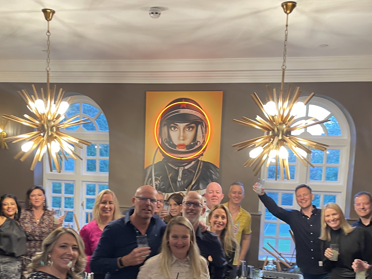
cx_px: 157
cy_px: 204
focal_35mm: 40
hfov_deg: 46.6
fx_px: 430
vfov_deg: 35.3
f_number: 1.6
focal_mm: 4.2
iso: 125
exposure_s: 1/50
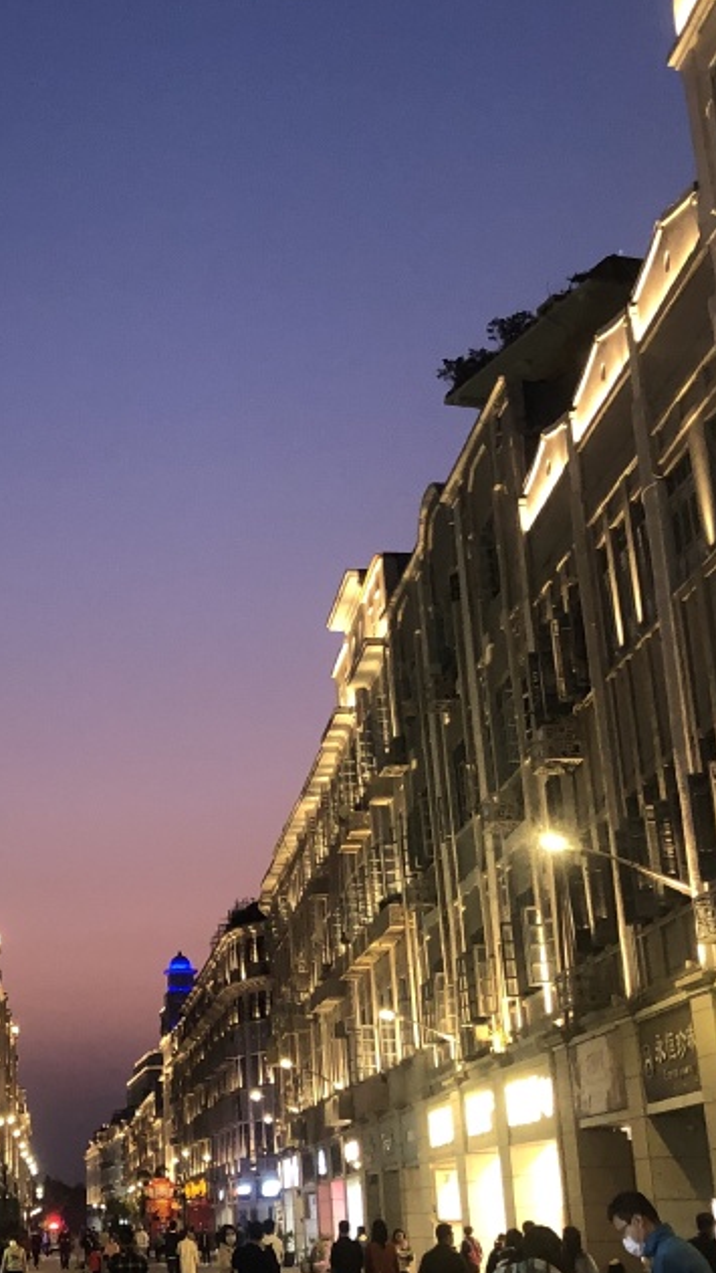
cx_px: 73
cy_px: 494
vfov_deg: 35.9
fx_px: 1957
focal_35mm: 58
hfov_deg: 20.3
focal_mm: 3.99
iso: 200
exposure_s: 1/50
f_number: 1.8
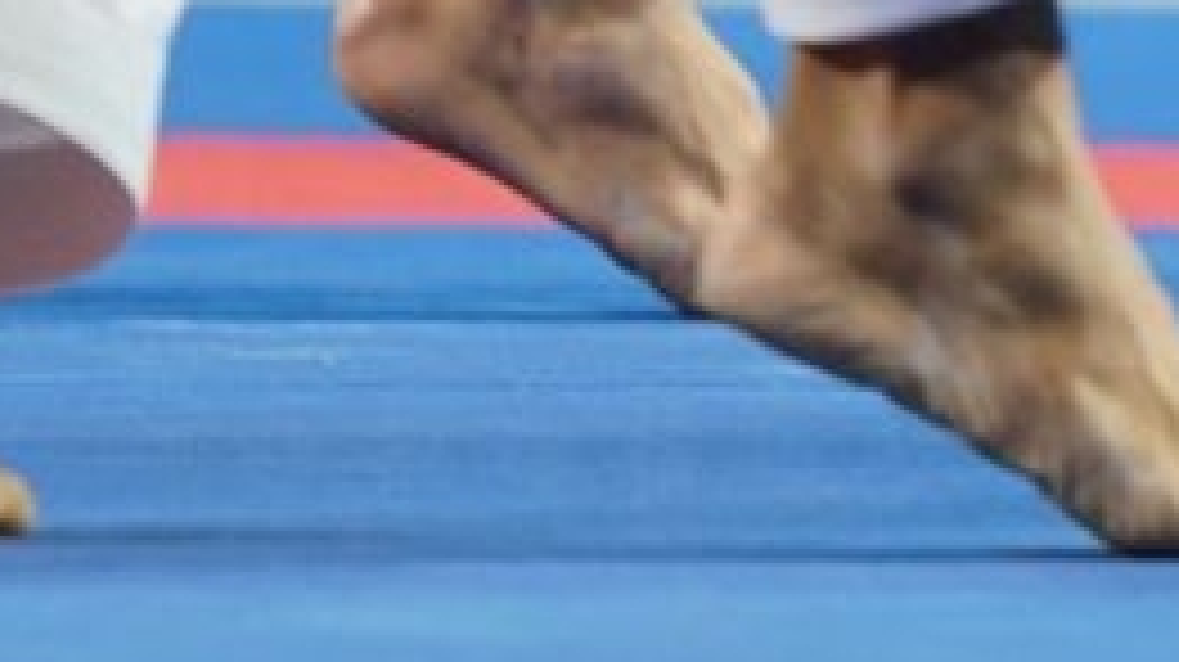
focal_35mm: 2878
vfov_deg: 0.4
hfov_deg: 0.8
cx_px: 2448
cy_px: -1837
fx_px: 89918
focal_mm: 400
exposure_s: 1/320
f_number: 2.8
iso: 800
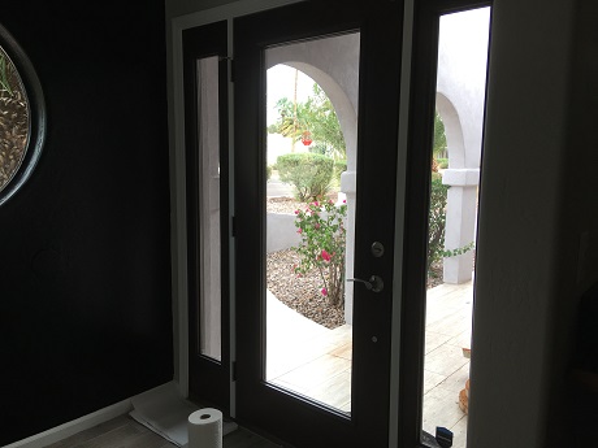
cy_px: 224
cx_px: 299
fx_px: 501
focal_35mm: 29
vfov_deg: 48.2
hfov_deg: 61.7
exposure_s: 1/120
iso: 32
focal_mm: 4.15
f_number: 2.2
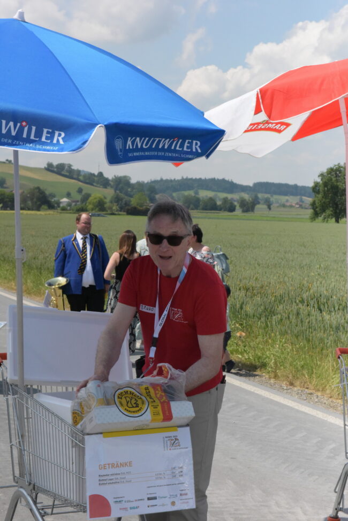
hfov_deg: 19.5
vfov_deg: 28.8
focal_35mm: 70
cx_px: 174
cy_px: 260
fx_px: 1014
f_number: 13
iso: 6400
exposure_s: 1/8000
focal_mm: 70
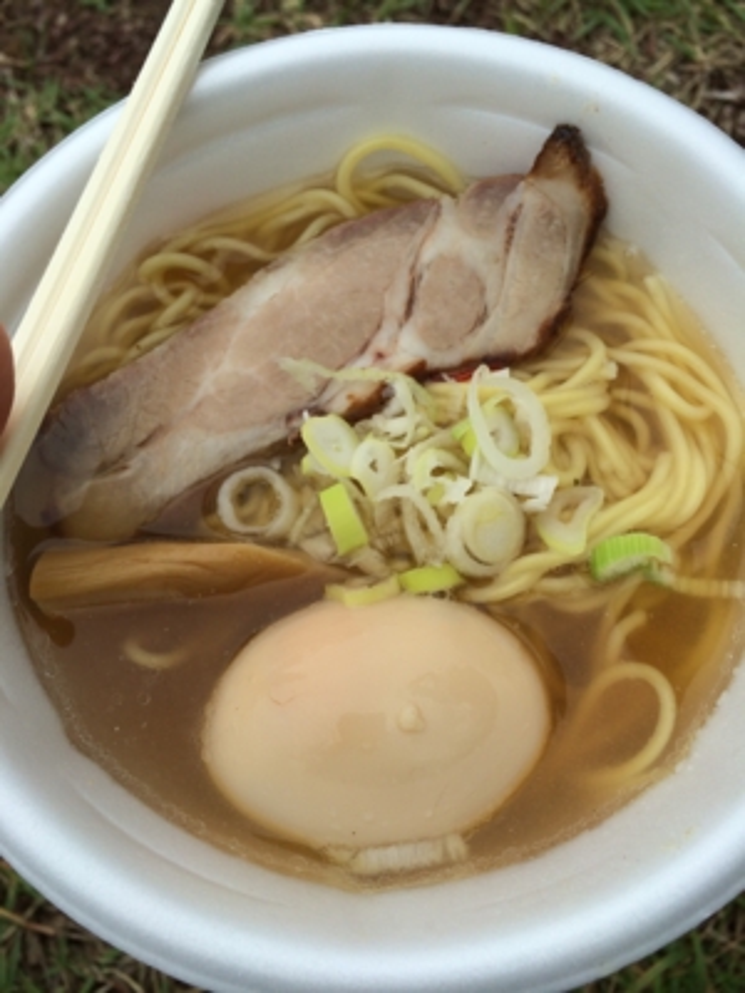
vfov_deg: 60.0
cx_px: 372
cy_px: 496
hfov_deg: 46.8
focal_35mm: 30
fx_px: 861
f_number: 2.2
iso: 32
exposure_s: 1/570
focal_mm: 4.12
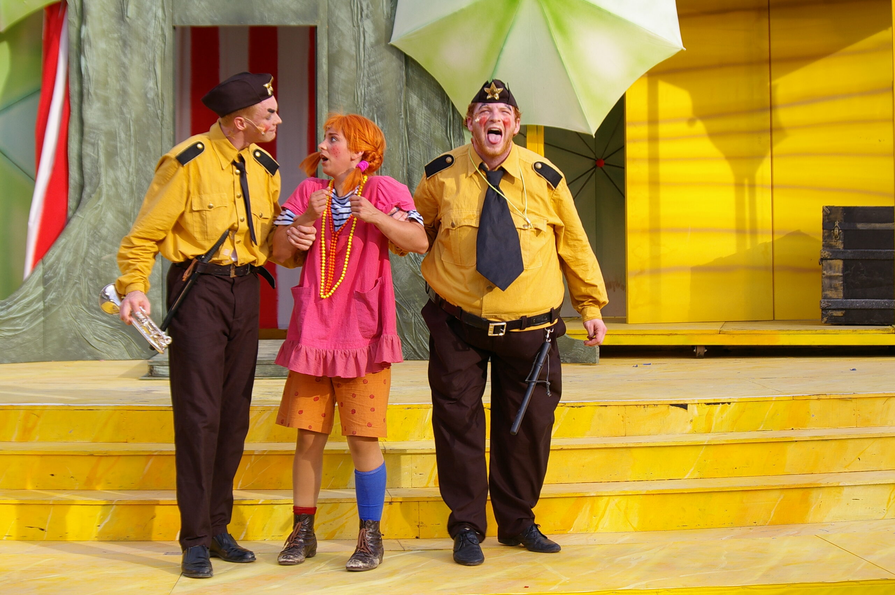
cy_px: 298
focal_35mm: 75
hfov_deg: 27.0
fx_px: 1863
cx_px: 448
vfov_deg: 18.1
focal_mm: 50
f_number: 8
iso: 200
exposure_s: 1/180
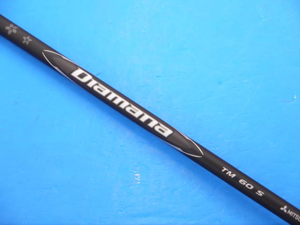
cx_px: 150
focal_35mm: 84
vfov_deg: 17.6
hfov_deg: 23.3
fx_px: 728
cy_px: 112
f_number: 5.6
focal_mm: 42
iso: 800
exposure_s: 1/80
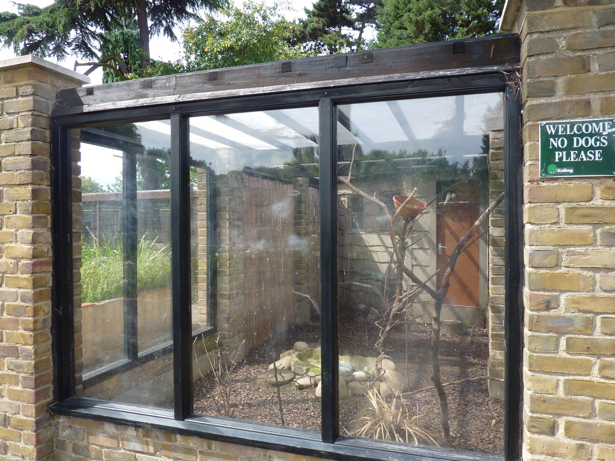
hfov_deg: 69.4
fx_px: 444
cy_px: 230
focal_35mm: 25
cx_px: 308
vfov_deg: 54.9
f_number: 4
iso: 80
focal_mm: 4.1
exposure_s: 1/160
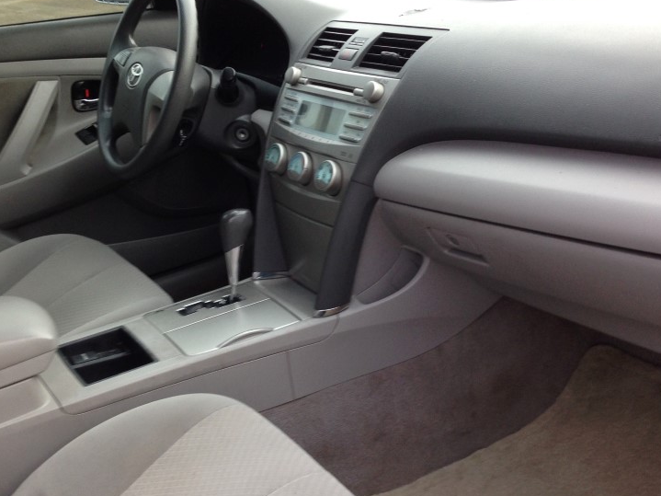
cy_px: 236
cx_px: 291
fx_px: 897
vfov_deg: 30.9
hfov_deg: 40.4
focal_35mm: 47
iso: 80
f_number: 2.4
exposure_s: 1/120
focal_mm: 4.12
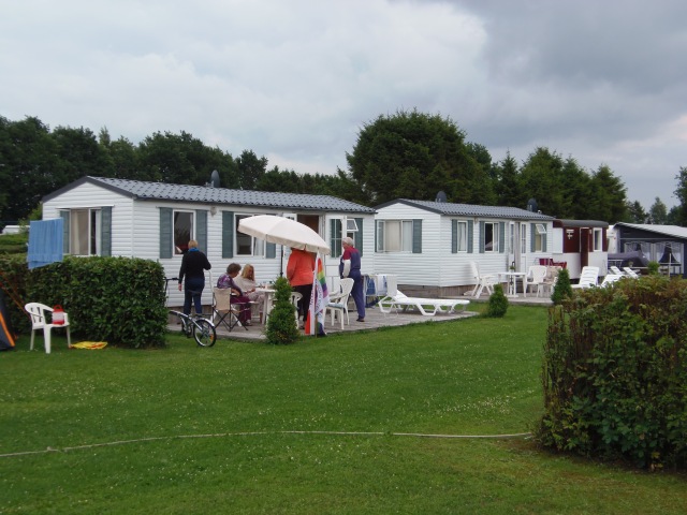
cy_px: 258
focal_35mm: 42
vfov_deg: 34.3
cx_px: 344
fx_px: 834
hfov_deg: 44.8
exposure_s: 1/200
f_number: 3.6
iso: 64
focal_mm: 7.8
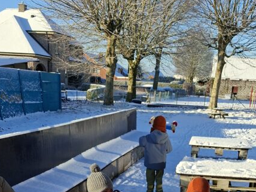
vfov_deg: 23.6
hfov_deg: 34.9
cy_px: 245
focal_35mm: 55
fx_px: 407
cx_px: 144
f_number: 1.8
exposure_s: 1/1253
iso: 50
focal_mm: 5.54
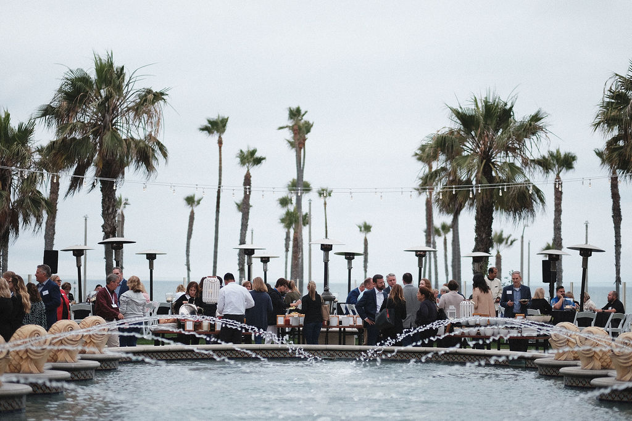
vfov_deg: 16.3
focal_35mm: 84
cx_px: 316
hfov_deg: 24.2
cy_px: 210
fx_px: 1475
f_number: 1.2
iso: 200
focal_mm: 56
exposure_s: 1/1000
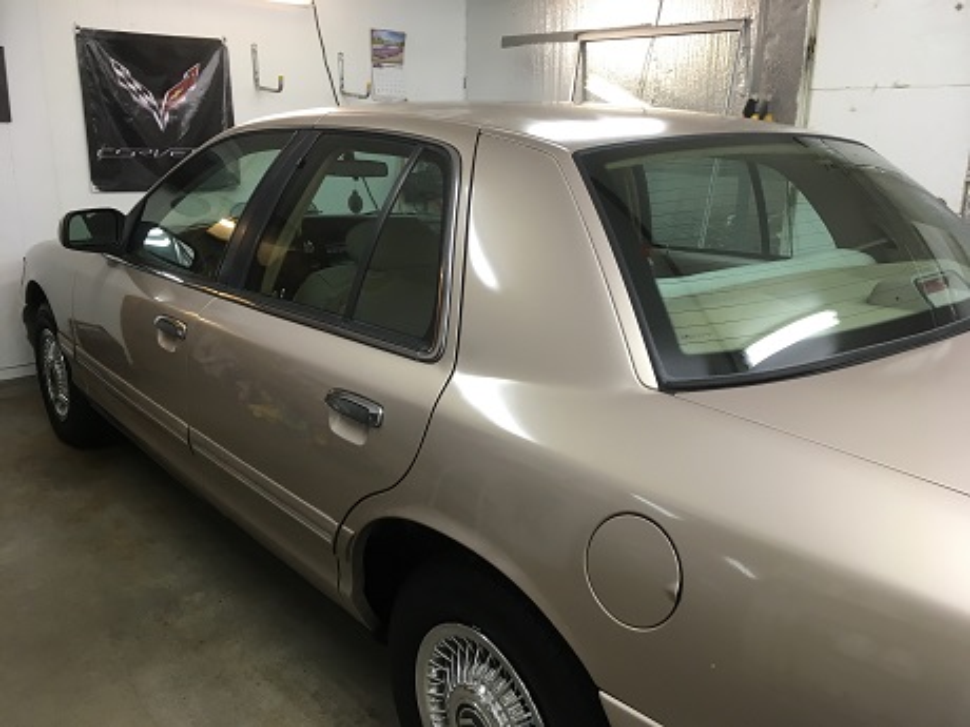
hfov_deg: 61.7
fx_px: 813
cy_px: 364
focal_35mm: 29
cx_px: 485
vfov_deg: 48.2
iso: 64
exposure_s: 1/30
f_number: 2.2
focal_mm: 4.15
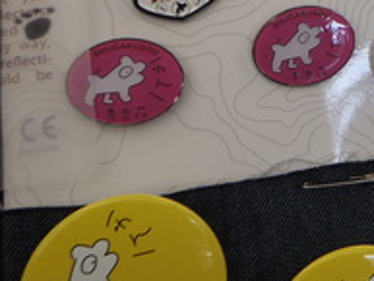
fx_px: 832
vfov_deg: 18.2
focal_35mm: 77
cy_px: -54
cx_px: 438
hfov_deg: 23.4
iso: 80
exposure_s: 1/30
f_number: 3.5
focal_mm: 5
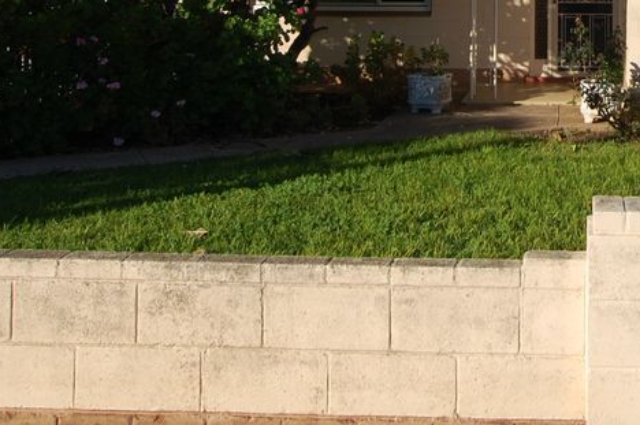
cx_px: 550
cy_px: -87
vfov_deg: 22.9
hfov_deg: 35.2
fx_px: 959
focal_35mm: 54
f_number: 9
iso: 200
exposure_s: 1/320
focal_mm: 14
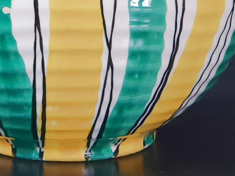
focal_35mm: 168
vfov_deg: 8.7
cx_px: 39
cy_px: -75
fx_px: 1141
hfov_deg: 11.7
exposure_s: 1/33
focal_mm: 6
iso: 200
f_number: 2.4
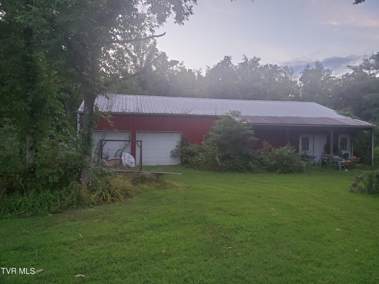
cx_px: 190
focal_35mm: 26
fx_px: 285
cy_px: 142
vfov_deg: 53.1
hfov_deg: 67.3
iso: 250
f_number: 2.4
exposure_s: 1/85
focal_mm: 4.3
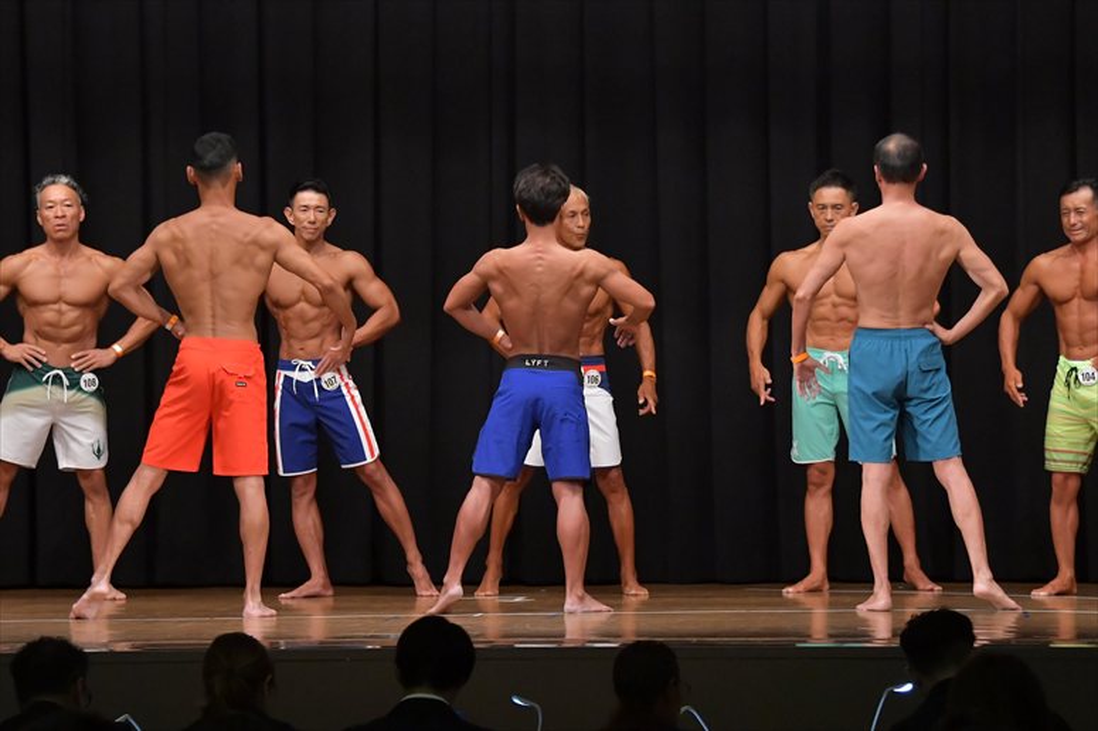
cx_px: 549
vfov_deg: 8.7
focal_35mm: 157
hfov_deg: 13.1
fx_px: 4786
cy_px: 366
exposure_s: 1/400
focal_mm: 105
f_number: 5.6
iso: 6400
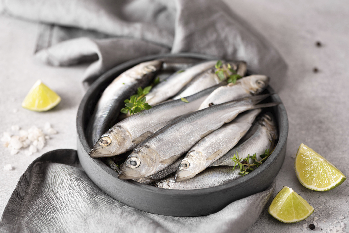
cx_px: 174
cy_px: 116
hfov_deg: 19.4
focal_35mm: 105
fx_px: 1018
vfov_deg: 13.1
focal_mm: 105
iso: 100
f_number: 6.3
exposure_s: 1/80
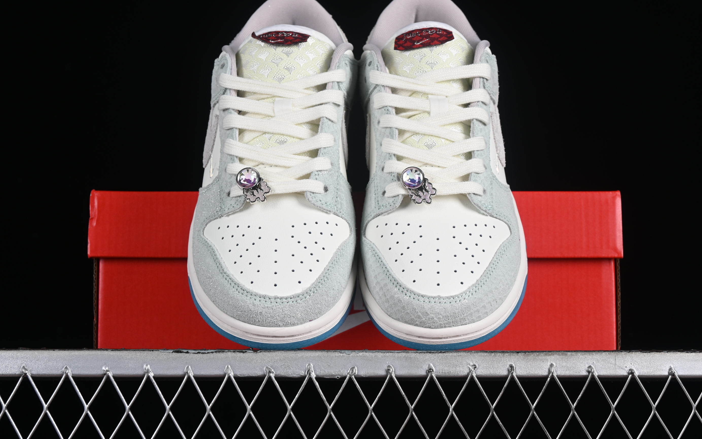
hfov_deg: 26.8
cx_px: 353
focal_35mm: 77
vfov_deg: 16.9
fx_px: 1473
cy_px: 207
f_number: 8
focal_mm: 50
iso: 160
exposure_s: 1/80
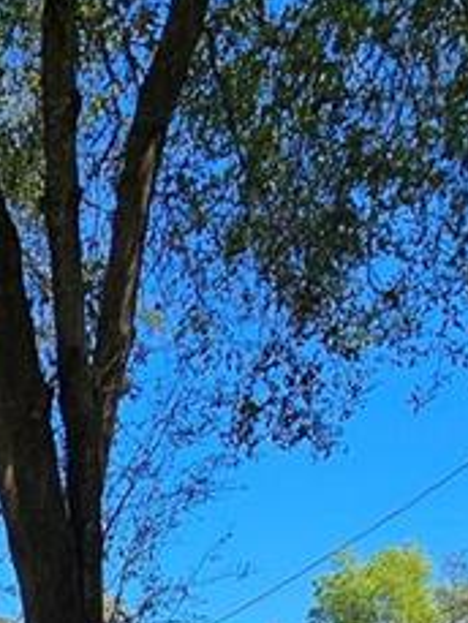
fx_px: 1225
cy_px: 1227
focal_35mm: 68
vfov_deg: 18.8
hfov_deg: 18.8
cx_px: -258
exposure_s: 1/1623
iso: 50
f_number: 2.2
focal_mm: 2.2
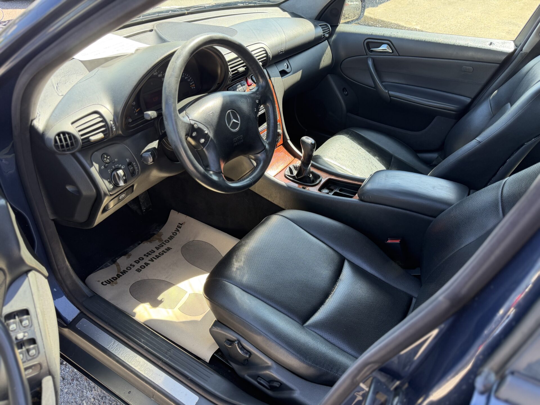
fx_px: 374
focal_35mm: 24
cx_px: 270
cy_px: 202
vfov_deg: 56.8
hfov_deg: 71.6
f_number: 1.78
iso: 100
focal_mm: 6.76
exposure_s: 1/198
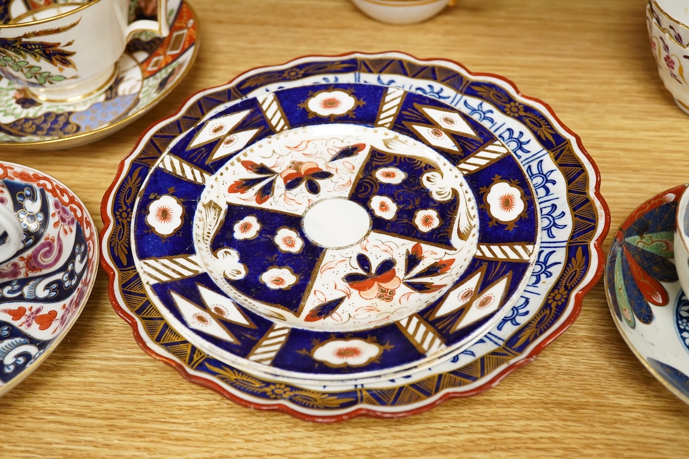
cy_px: 230
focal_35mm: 45
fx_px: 861
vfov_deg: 29.9
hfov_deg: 43.6
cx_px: 344
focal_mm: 30
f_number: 8
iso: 2500
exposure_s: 1/160
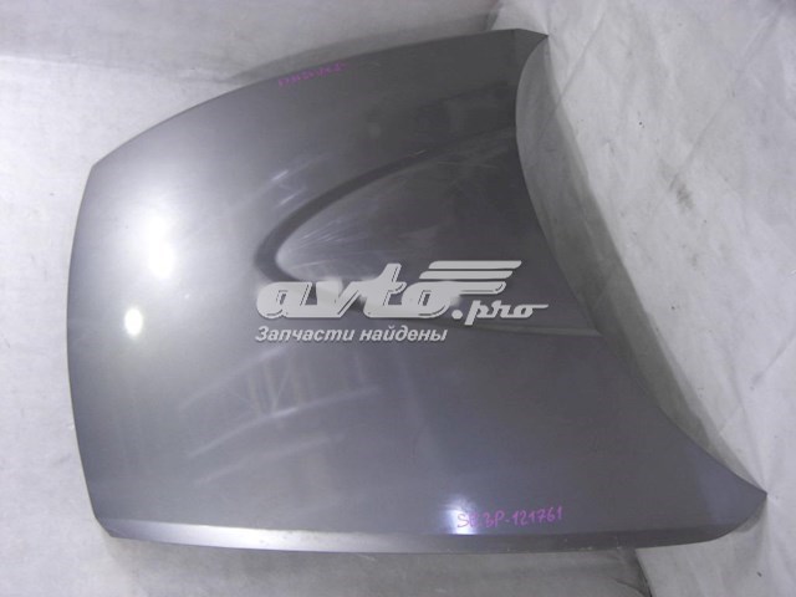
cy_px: 298
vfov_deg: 37.7
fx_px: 874
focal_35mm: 38
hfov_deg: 49.0
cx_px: 398
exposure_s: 1/25
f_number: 2.8
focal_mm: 7.9
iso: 200
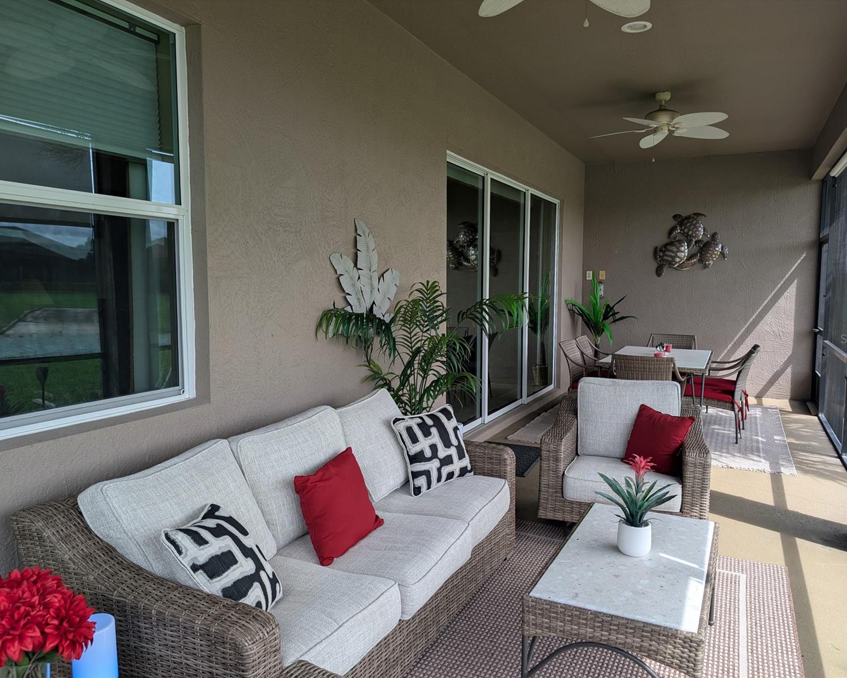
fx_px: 627
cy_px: 339
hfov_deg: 68.1
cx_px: 443
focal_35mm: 25
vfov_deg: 56.8
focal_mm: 6.9
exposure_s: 1/211
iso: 22
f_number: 1.68
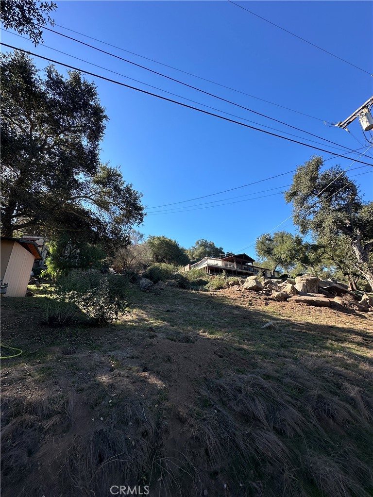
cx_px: 186
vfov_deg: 102.1
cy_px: 248
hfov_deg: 85.7
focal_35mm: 14
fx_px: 201
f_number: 2.2
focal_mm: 2.22
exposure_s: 1/812
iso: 40
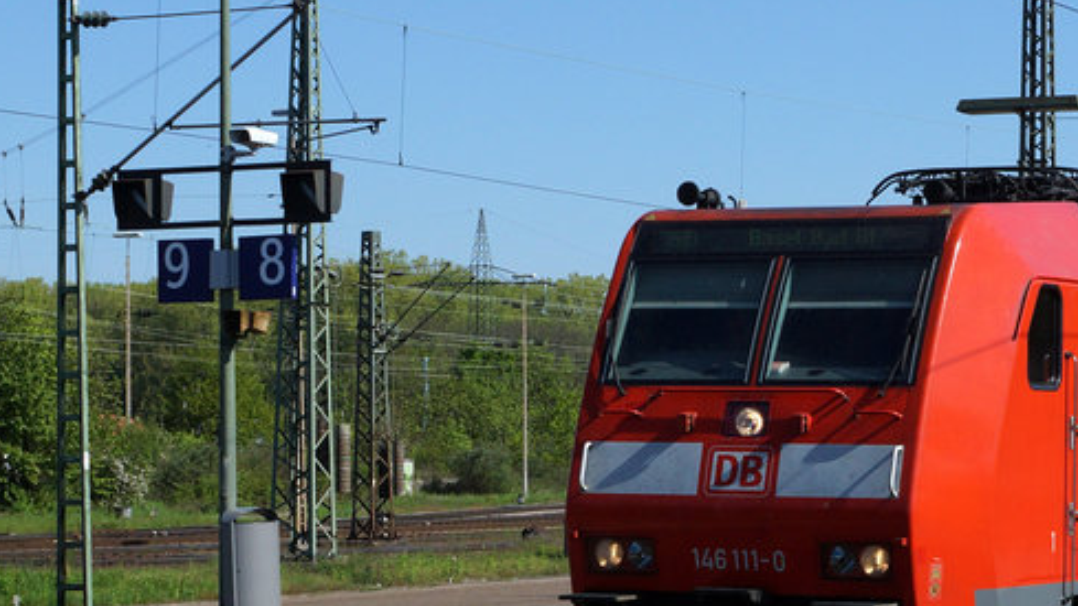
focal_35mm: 108
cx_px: 836
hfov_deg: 19.6
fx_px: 3087
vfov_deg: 11.2
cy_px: 450
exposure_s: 1/1000
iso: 200
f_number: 6.3
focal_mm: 28
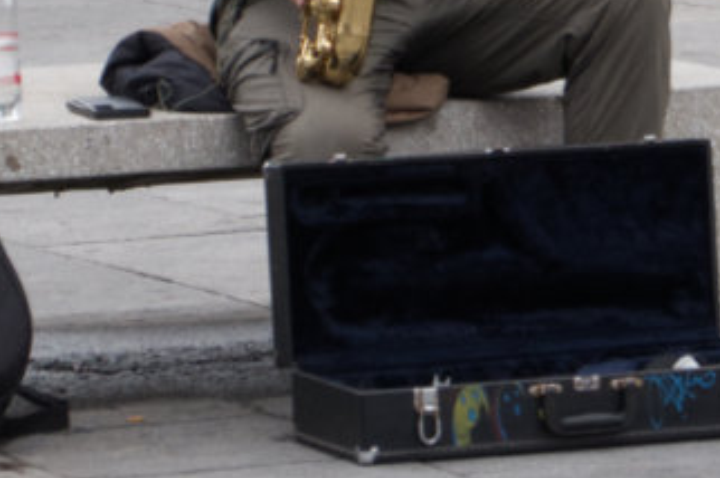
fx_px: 3876
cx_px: 250
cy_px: -147
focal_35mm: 194
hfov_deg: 10.6
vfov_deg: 7.0
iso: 200
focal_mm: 34
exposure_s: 1/200
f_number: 5.6
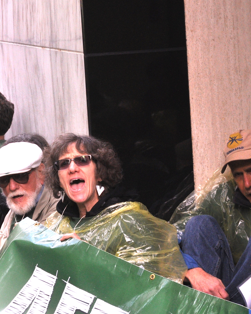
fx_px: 1319
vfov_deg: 13.6
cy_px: 186
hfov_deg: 10.7
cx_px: 299
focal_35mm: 142
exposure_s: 1/100
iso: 450
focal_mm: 50
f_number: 16
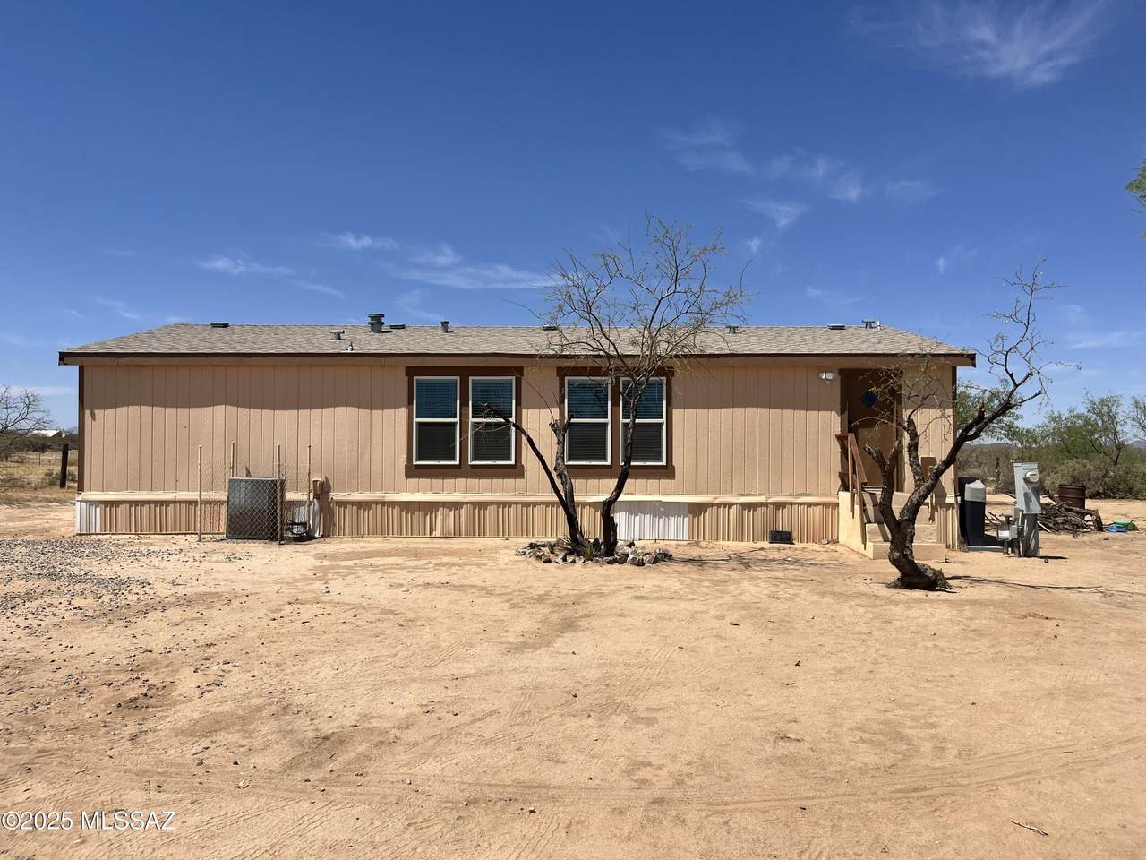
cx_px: 573
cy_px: 430
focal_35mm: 26
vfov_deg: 53.1
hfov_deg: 67.3
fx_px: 861
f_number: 1.6
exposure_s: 1/6494
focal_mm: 5.1
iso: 50
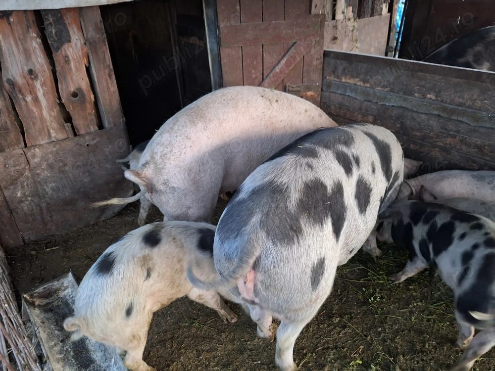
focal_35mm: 23
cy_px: 186
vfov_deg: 58.9
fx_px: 329
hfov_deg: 73.9
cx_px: 248
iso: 320
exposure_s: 1/33
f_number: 1.8
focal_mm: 5.54
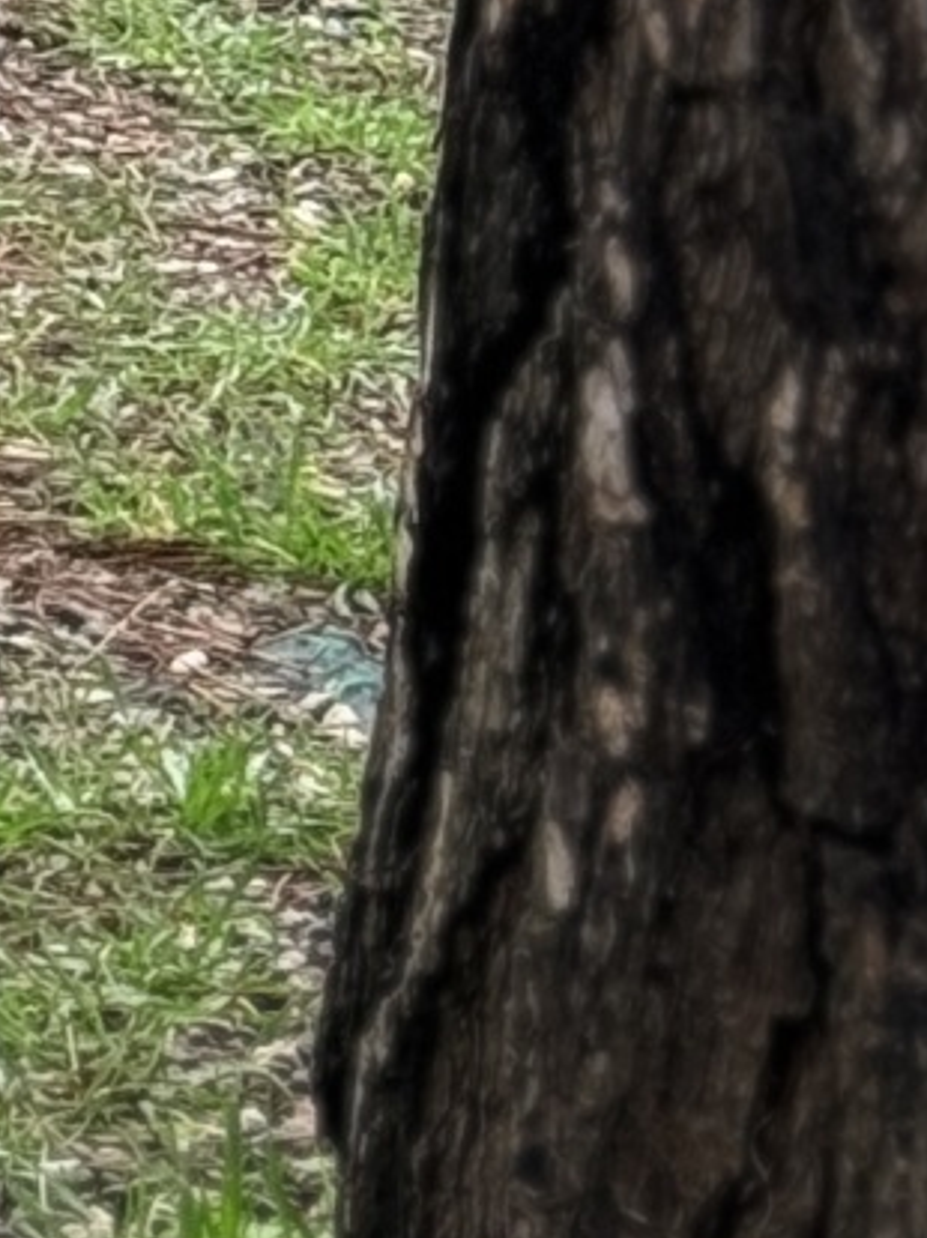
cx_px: -1860
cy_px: -2120
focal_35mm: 297
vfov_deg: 6.3
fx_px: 10616
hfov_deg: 4.8
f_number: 1.78
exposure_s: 1/726
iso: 64
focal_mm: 6.76
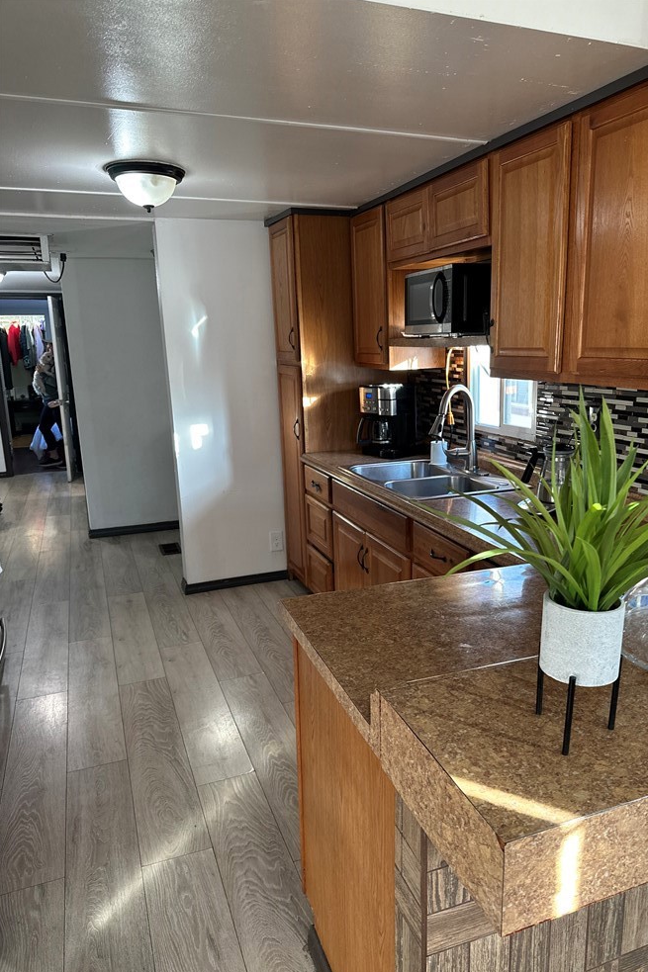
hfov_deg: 49.3
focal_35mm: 26
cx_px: 379
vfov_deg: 69.4
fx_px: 702
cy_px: 503
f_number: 1.78
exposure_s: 1/60
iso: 200
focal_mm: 6.86
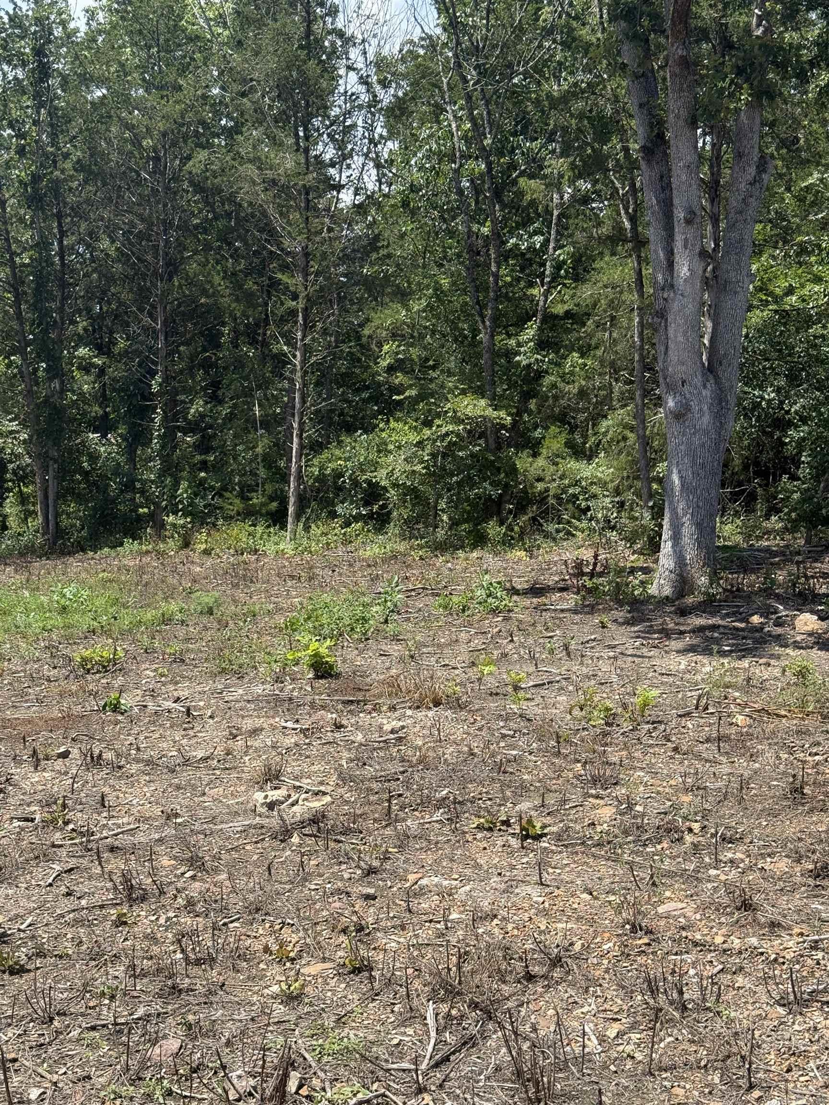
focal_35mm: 48
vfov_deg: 39.7
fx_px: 1533
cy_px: 552
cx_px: 414
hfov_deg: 30.3
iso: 100
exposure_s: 1/3534
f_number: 1.78
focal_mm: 6.76
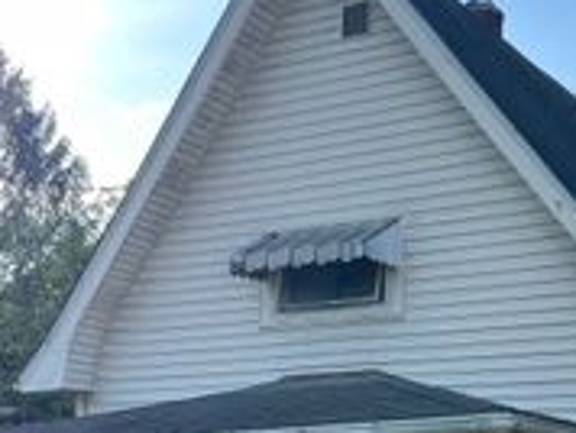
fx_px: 1216
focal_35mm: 73
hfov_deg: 26.4
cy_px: 415
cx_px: 421
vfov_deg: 19.7
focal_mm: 5.7
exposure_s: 1/1412
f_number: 1.5
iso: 50
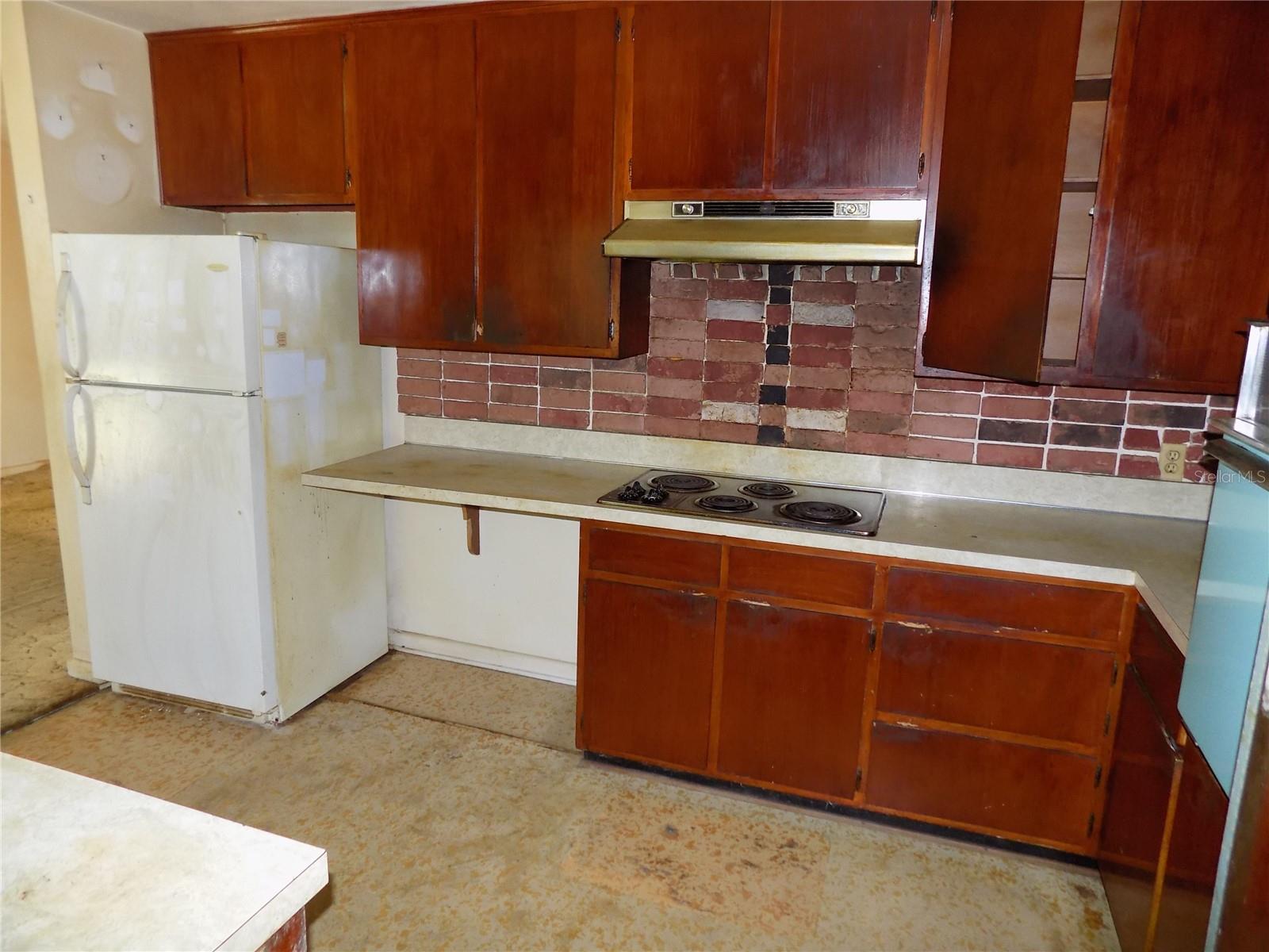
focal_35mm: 23
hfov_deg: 73.9
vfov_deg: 58.9
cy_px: 476
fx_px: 843
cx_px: 634
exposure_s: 1/30
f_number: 3.1
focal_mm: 4
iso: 250
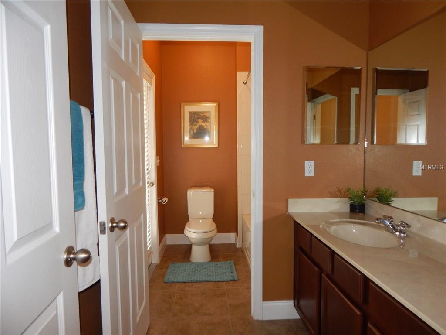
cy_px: 168
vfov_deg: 61.1
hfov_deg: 76.4
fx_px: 283
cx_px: 223
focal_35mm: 22
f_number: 3
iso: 200
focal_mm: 4
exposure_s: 1/30
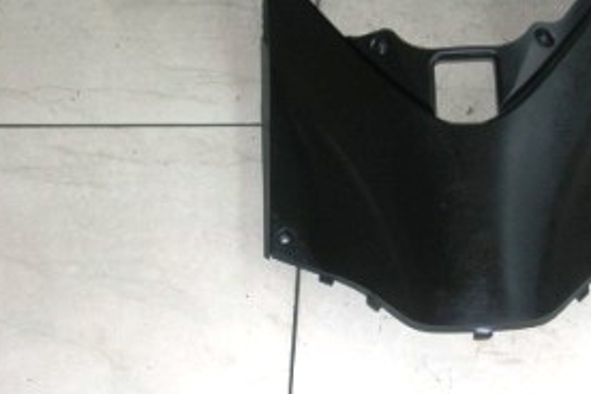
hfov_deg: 26.4
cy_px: 85
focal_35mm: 76
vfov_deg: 17.8
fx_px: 1248
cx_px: 418
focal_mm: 7.5
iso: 53
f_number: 3.1
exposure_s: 1/60.1
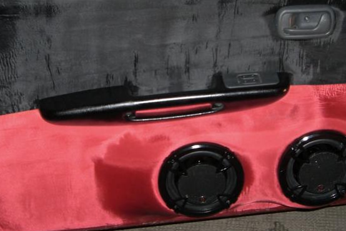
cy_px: 119
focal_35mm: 73
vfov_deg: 18.7
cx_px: 185
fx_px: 702
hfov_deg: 27.7
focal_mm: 6.2
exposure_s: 1/60
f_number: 2.7
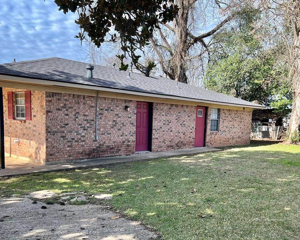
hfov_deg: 52.7
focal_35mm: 34
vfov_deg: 43.1
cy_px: 148
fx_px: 302
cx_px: 172
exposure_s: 1/1058
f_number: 1.5
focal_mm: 5.7
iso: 50
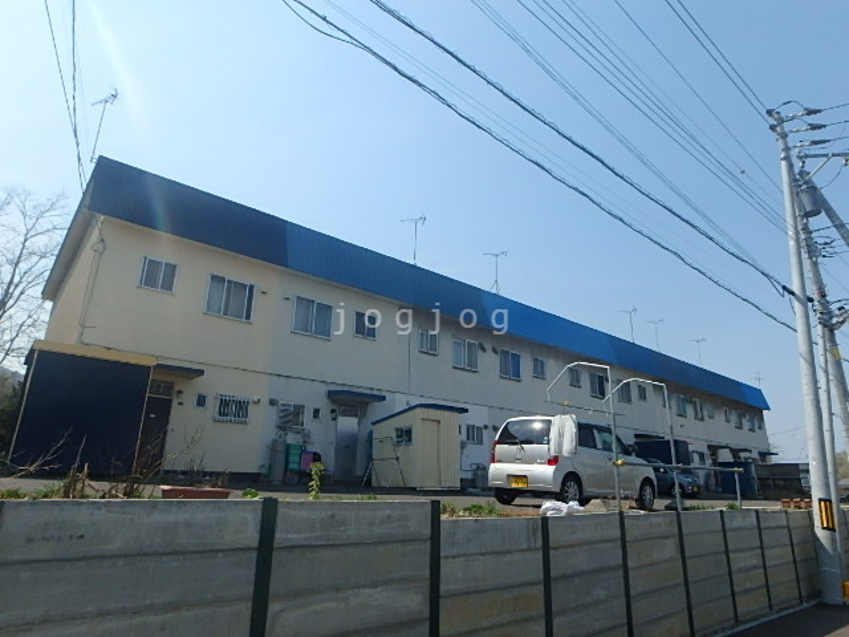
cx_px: 424
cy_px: 318
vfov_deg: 63.4
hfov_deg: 79.0
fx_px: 515
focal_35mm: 21
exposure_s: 1/800
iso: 125
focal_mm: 3.7
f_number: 6
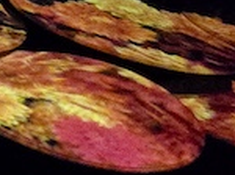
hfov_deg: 10.4
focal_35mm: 89
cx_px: -530
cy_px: 72
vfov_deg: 16.5
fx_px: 603
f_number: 2.2
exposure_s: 1/24
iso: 2000
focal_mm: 2.2
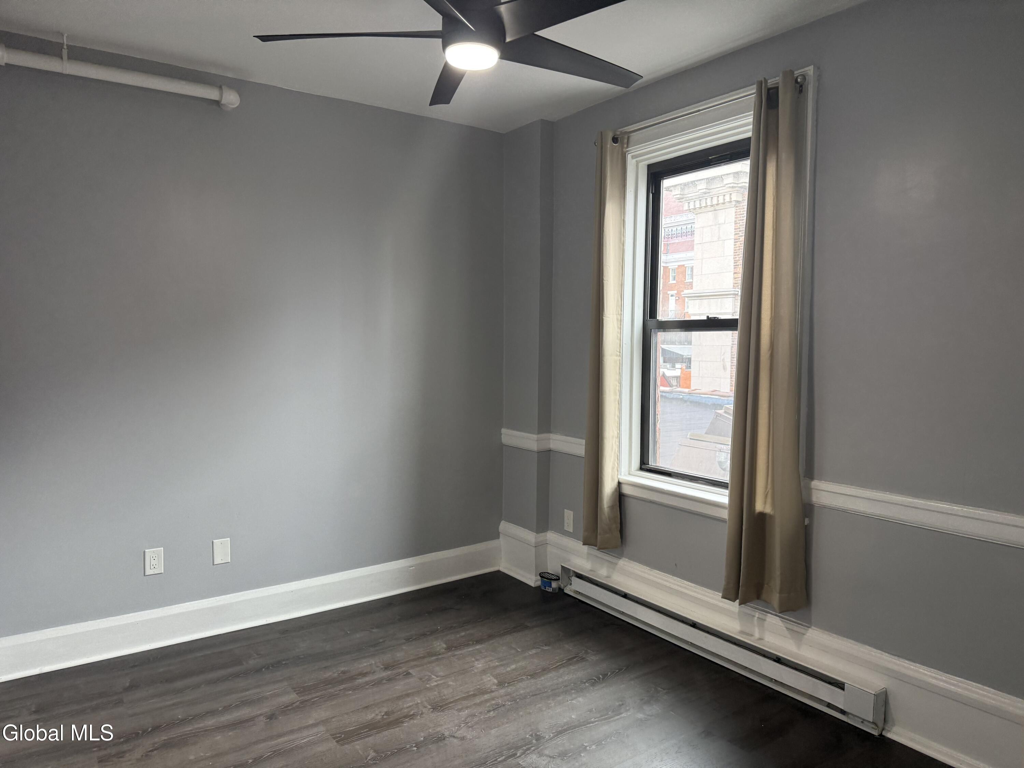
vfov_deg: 56.8
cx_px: 512
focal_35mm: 24
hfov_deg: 71.6
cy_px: 384
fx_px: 710
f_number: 1.78
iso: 250
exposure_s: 1/120
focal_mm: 6.76
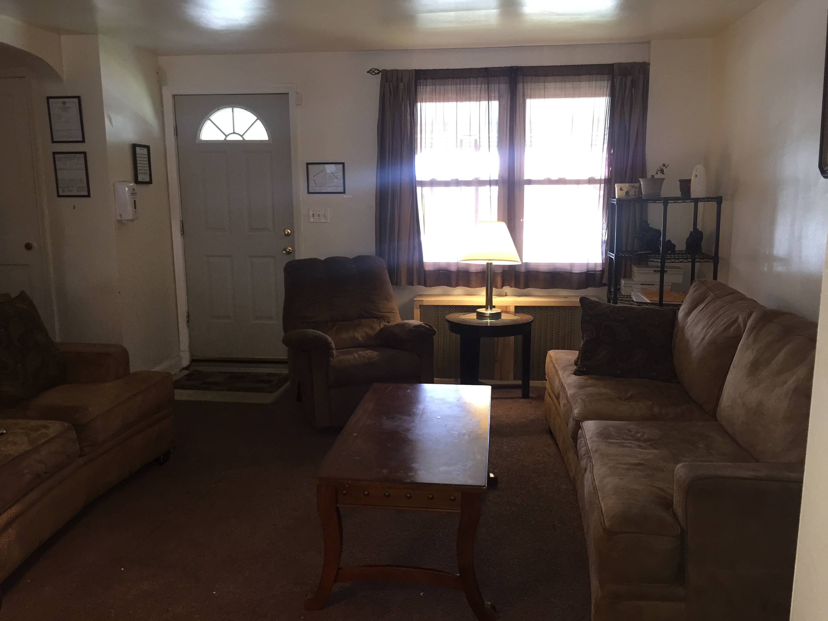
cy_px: 310
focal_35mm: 29
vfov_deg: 48.2
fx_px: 694
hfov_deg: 61.7
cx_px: 414
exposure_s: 1/30
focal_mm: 4.15
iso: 160
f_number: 2.2
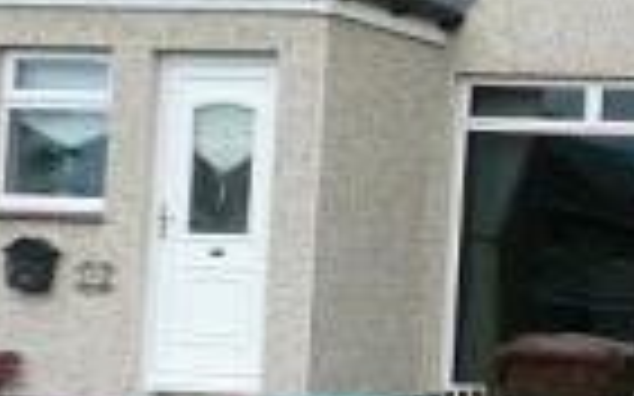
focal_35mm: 123
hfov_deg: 14.5
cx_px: 1216
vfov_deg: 10.6
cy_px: 295
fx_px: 2124
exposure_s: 1/160
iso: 100
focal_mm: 4.6
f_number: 3.3
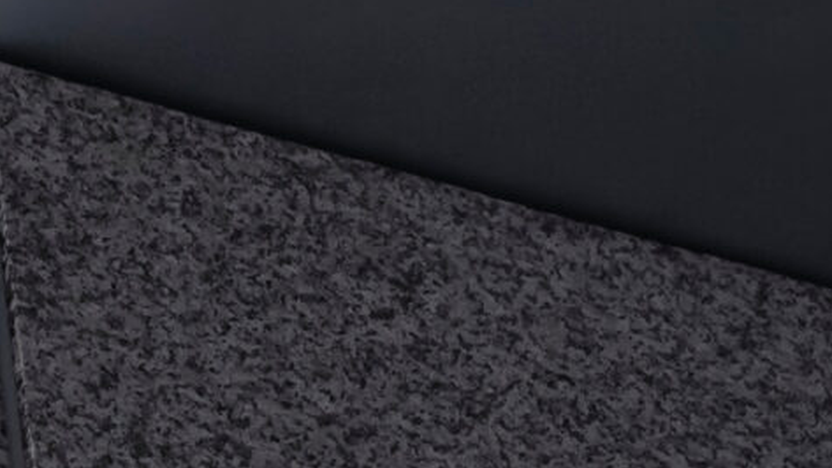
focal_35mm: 366
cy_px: 1642
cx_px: -902
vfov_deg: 3.2
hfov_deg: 5.7
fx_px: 8074
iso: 200
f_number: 5
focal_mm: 31
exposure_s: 1/125
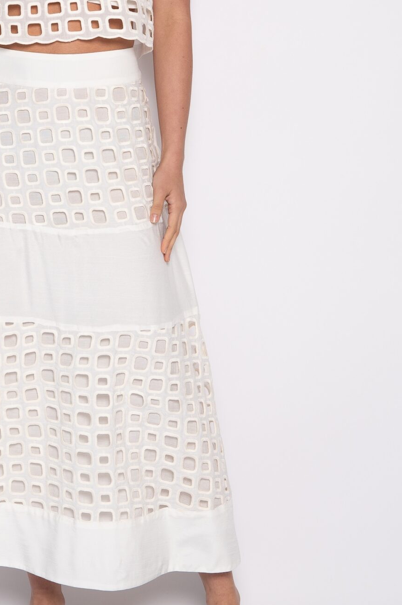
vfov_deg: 19.9
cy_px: 148
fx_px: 1711
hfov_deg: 13.4
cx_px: 107
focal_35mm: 102
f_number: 5
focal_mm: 52
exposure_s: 1/160
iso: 160
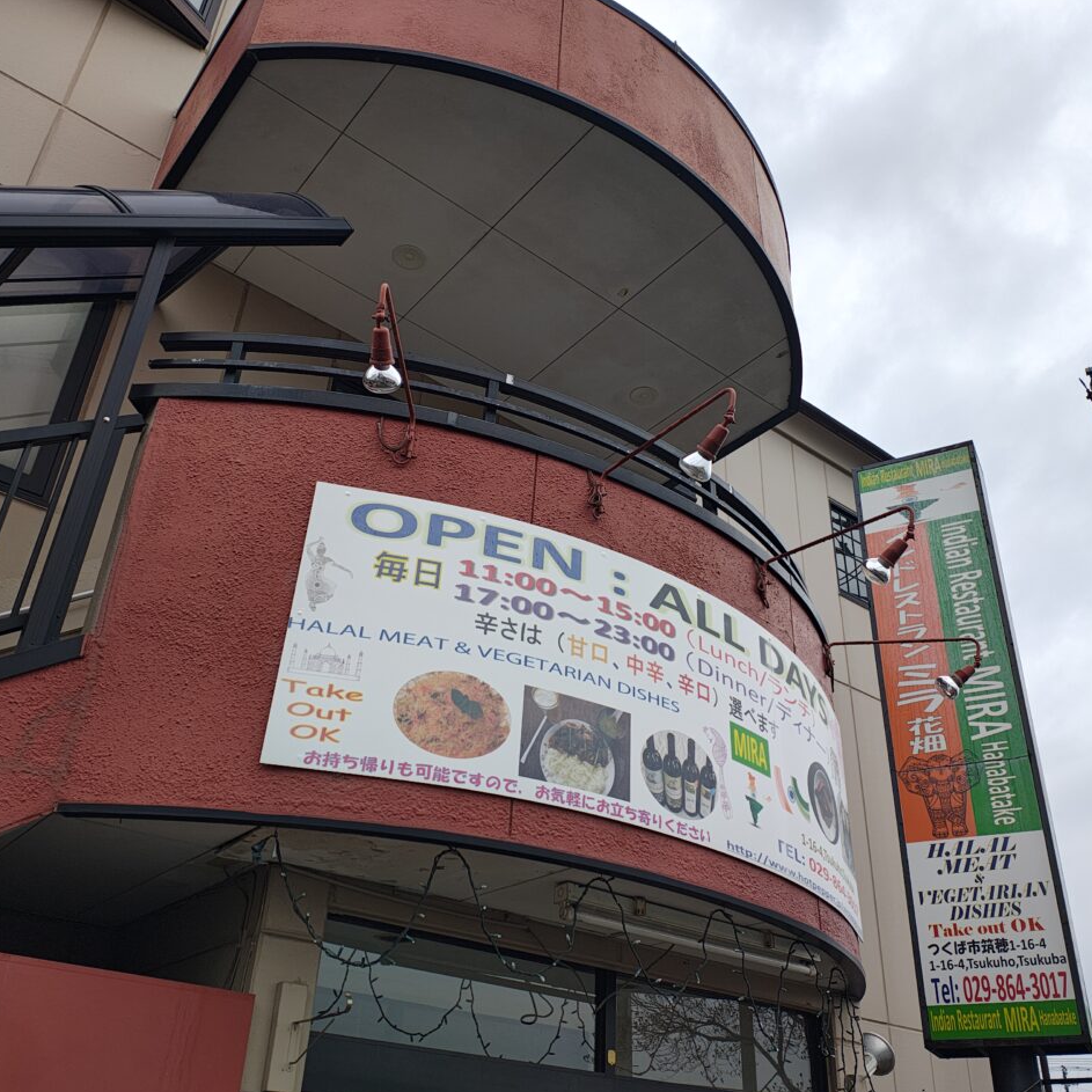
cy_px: 552
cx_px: 566
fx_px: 1071
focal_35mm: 30
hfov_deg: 54.0
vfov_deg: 54.0
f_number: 1.4
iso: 100
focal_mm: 5.89
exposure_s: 1/640
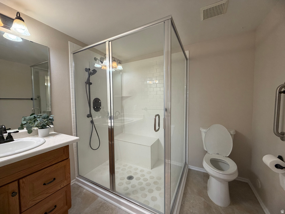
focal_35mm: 14
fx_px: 115
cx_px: 142
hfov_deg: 102.1
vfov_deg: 85.7
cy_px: 107
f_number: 2.2
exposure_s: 1/120
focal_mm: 2.22
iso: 200
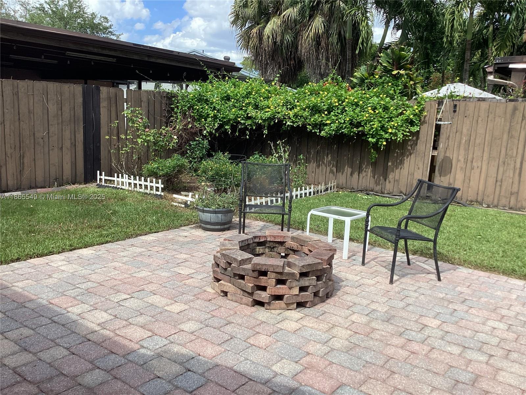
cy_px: 198
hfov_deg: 58.4
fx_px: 471
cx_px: 263
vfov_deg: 45.4
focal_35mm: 31
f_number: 2.4
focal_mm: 3.3
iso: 25
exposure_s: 1/684
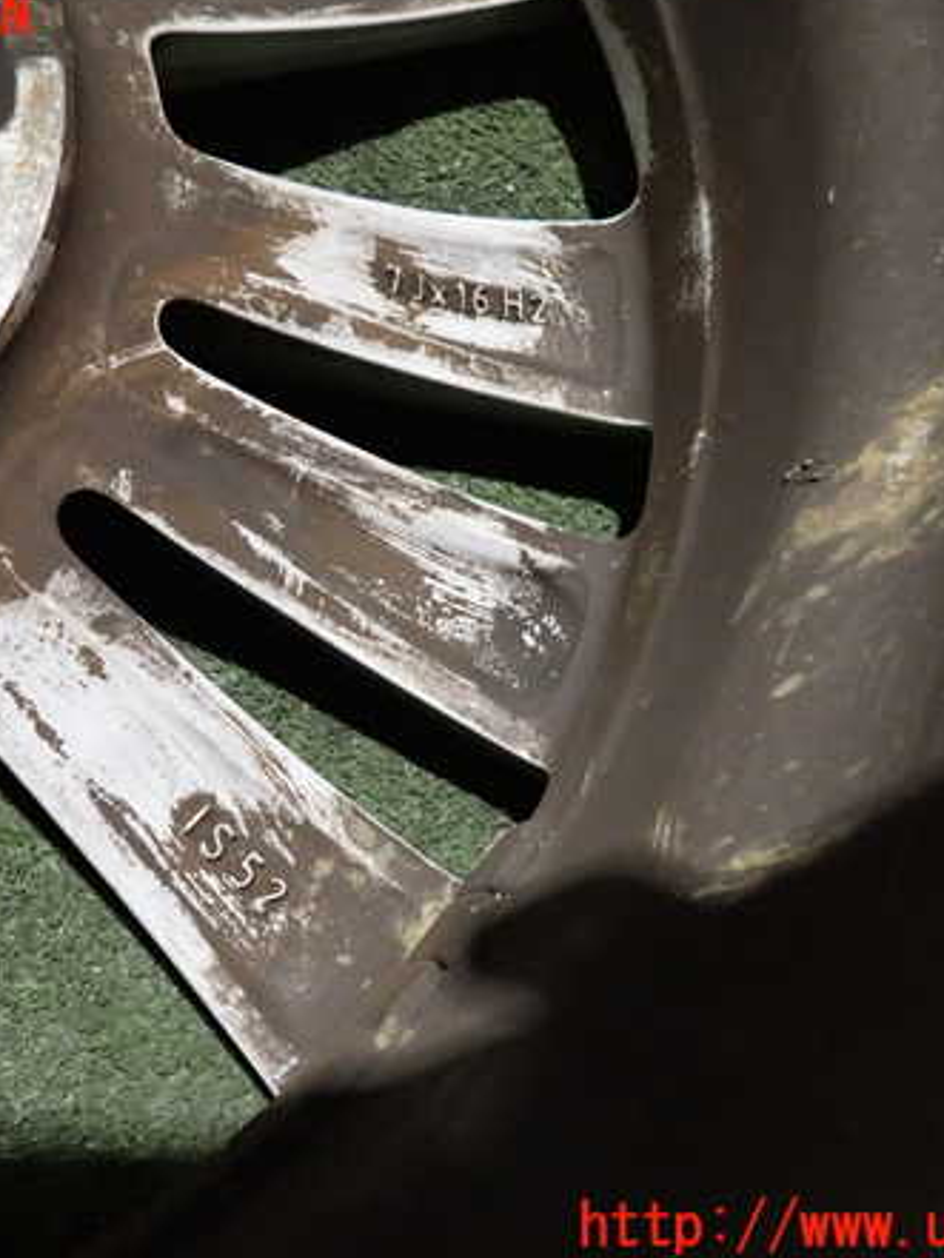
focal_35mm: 34
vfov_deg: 53.9
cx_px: 368
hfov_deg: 41.6
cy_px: 622
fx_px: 1236
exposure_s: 1/30
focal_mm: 4.5
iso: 800
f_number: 2
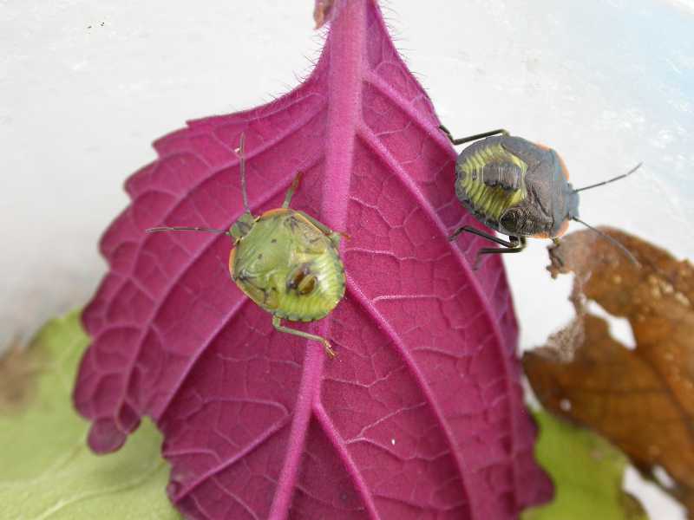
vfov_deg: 20.4
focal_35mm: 72
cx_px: 347
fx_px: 1443
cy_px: 260
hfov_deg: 27.0
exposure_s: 1/71.5
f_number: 3.8
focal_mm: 14.9
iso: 100
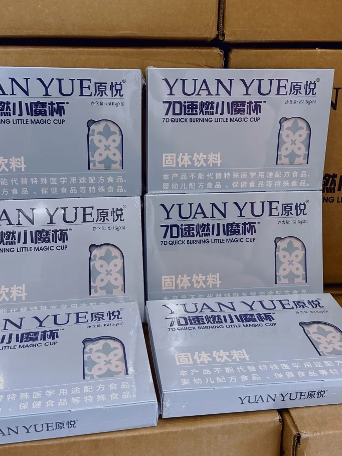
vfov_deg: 48.8
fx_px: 500
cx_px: 173
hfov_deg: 37.7
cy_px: 192
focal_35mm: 38
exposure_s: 1/100
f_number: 1.78
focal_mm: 6.86
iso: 160
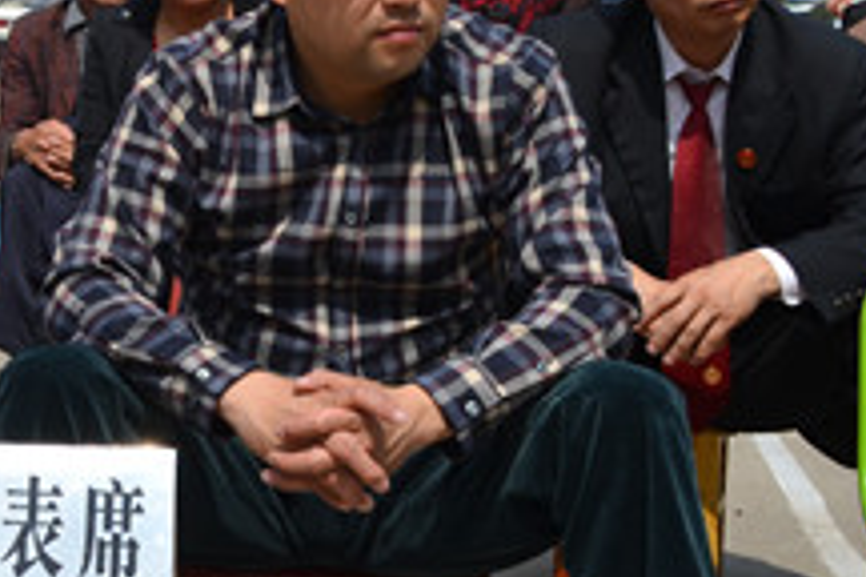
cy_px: 20
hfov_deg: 19.3
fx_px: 2405
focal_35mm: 100
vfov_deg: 13.5
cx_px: -152
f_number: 9
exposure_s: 1/320
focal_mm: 24
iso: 100
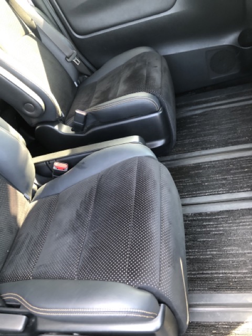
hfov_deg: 49.7
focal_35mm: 28
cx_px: 126
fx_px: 272
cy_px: 168
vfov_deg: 63.4
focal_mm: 3.99
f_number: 1.8
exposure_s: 1/15
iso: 50
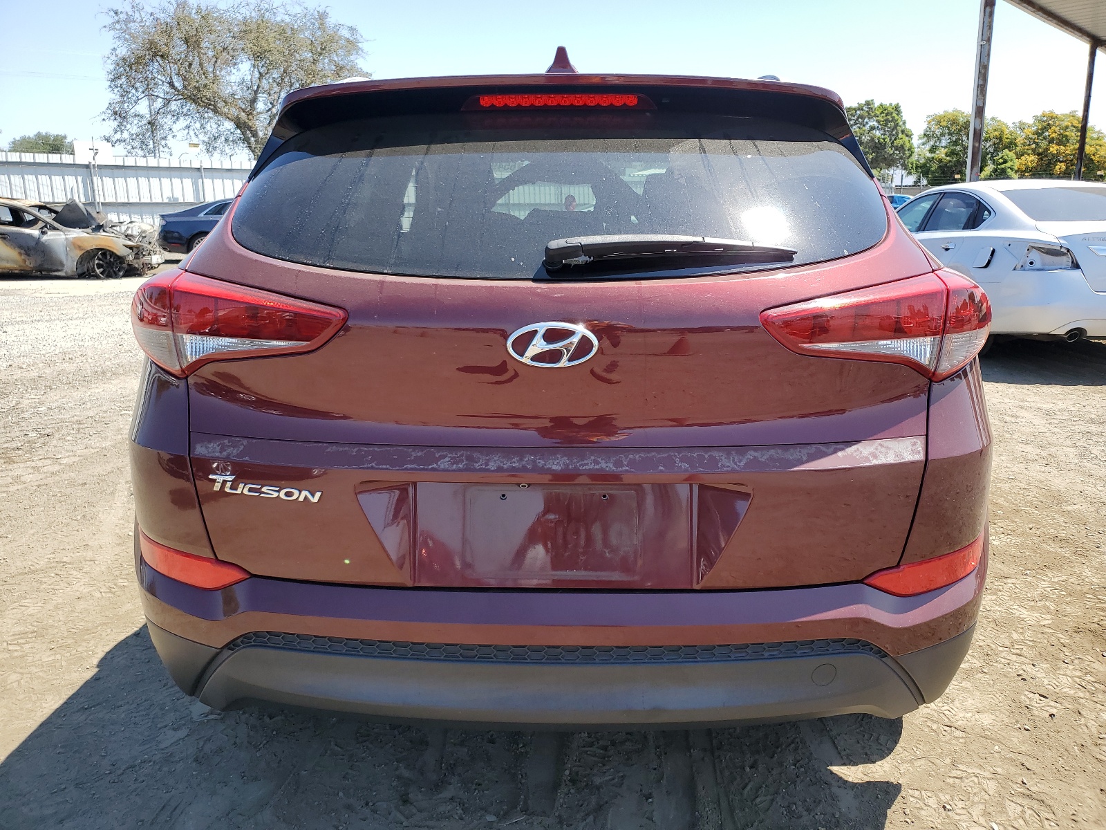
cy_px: 415
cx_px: 553
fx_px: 831
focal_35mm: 26
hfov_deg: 67.3
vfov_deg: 53.1
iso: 50
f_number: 1.5
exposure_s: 1/1250
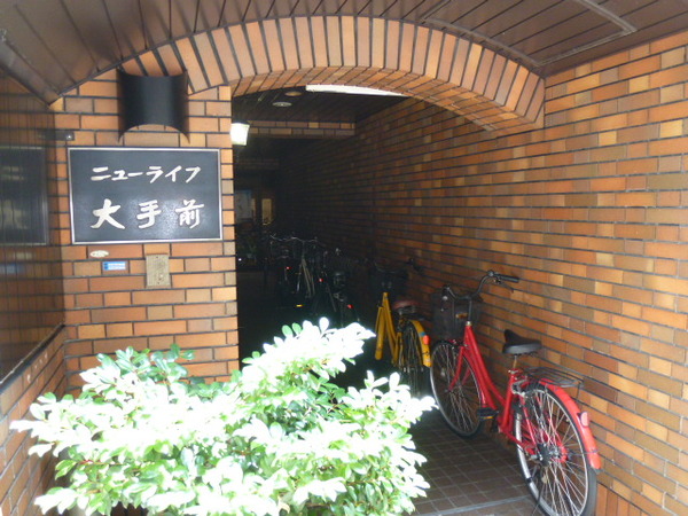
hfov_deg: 61.7
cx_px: 344
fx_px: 576
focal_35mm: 29
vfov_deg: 48.2
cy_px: 258
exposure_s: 1/60
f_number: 2.4
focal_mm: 5.1
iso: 200
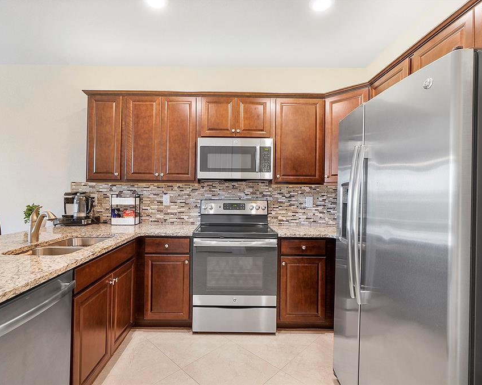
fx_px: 242
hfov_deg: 89.6
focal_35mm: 17
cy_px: 192
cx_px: 234
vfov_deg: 77.0
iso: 160
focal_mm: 10
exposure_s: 1/2
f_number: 11
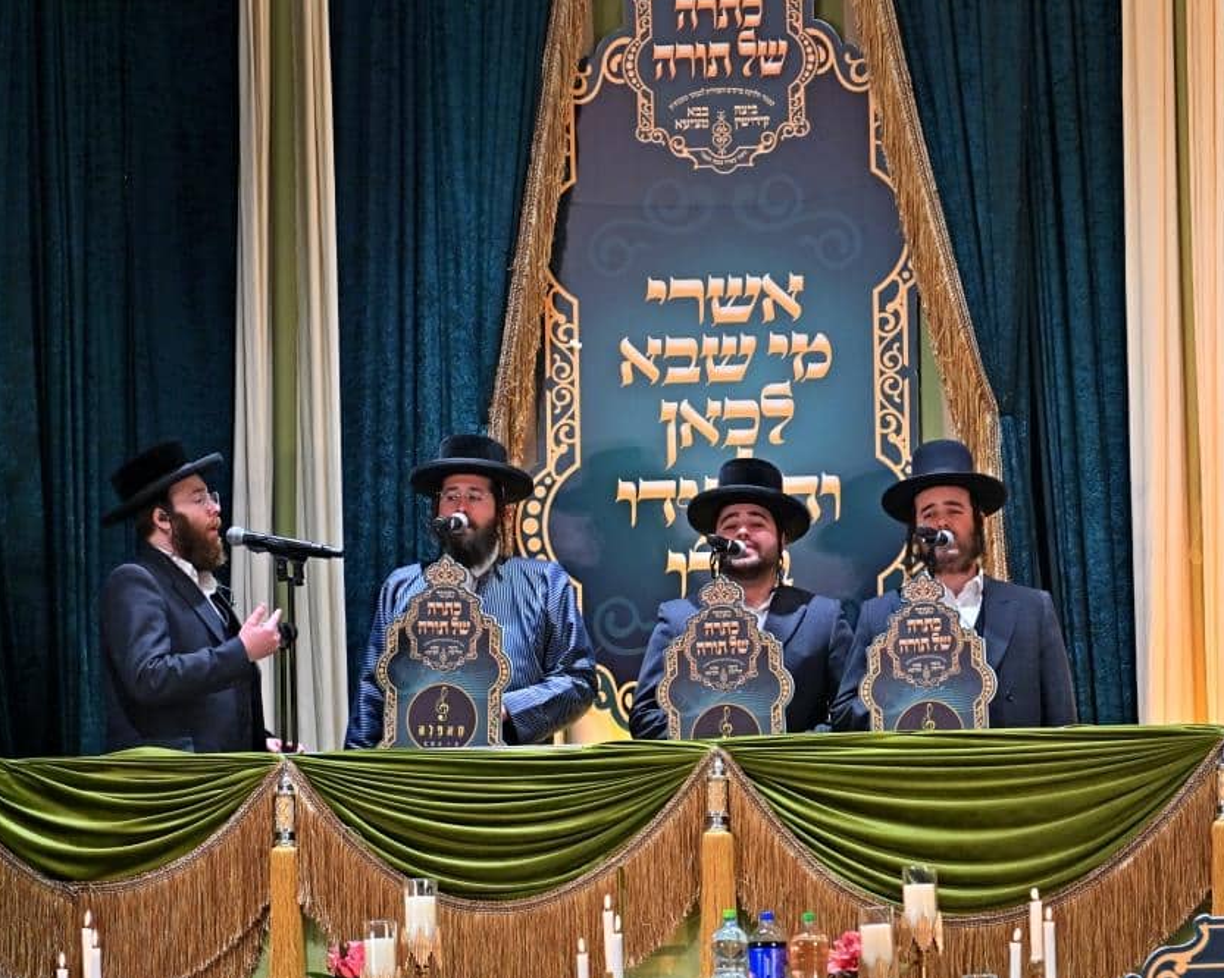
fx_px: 12531
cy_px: 489
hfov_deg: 5.6
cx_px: 699
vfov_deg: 4.5
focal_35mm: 346
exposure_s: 1/250
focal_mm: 200
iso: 500
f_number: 2.8
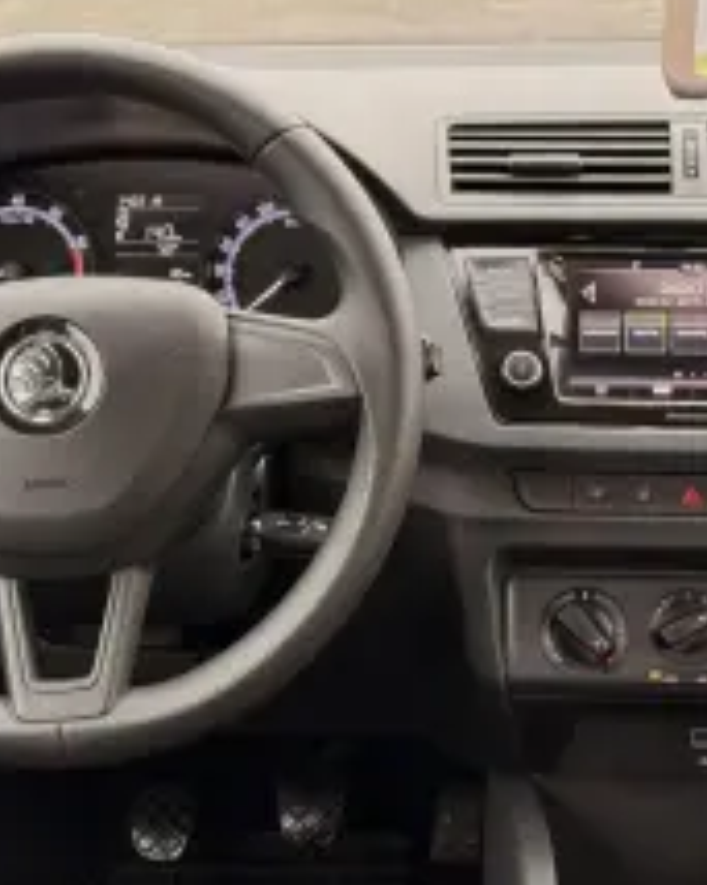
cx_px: 397
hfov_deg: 19.4
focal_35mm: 79
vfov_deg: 24.2
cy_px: 438
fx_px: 2068
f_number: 1.78
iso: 200
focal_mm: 6.76
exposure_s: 1/100
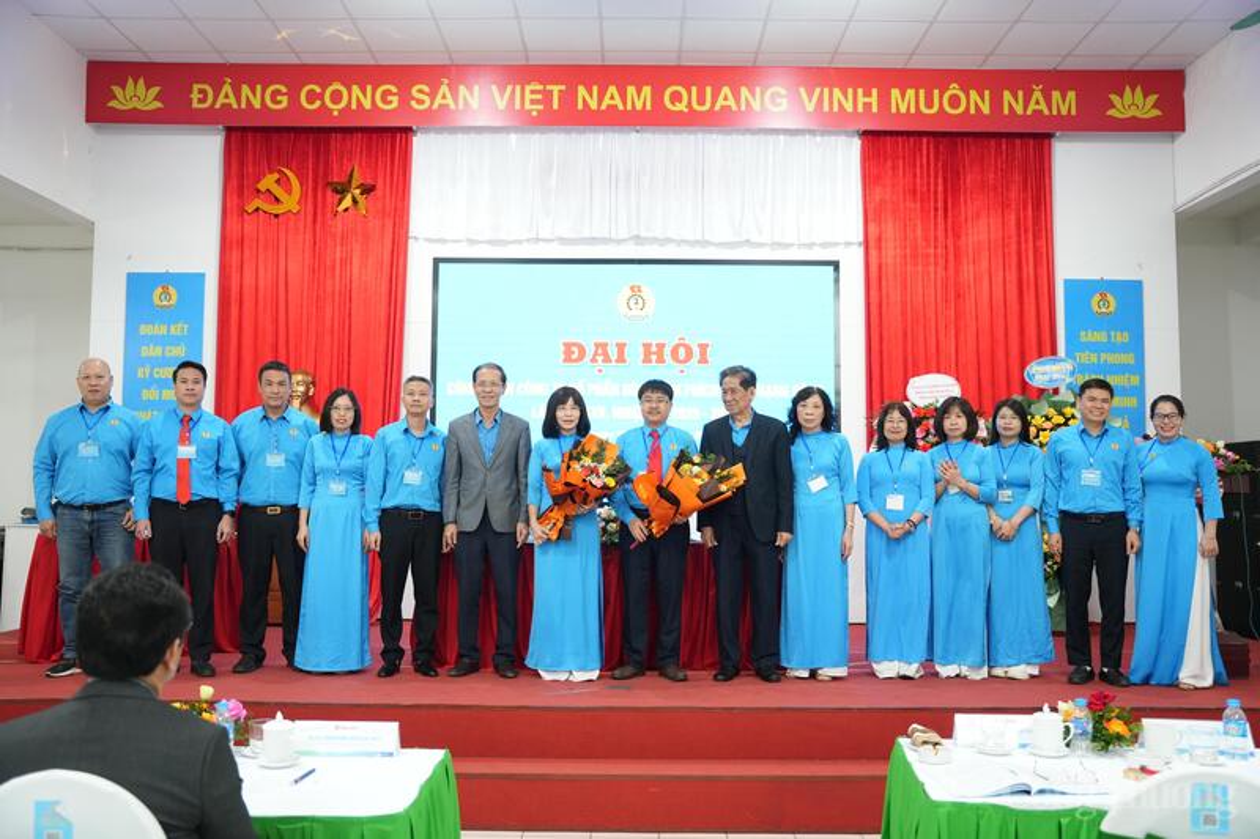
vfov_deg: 40.5
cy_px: 420
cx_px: 630
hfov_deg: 58.0
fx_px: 1137
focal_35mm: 32
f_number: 2.8
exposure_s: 1/250
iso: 1600
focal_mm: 32.5
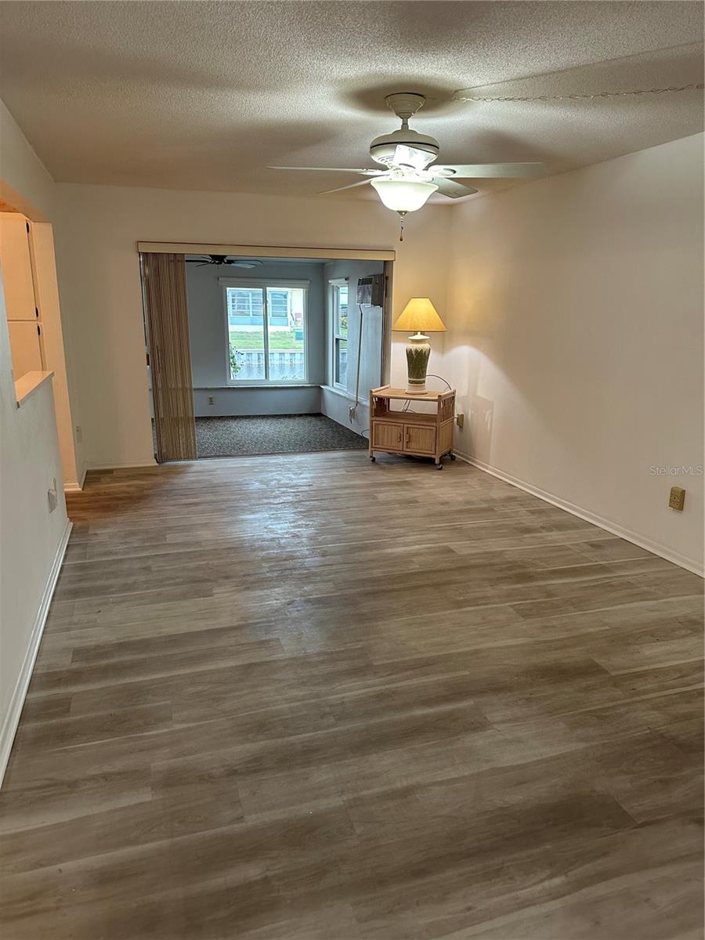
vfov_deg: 71.6
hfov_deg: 56.8
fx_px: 652
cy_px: 470
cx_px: 352
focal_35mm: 24
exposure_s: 1/60
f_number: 1.78
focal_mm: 6.86
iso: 250
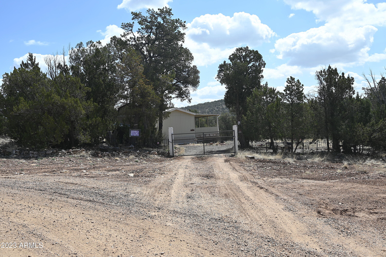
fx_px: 321
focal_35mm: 30
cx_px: 193
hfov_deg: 62.0
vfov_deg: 43.6
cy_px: 128
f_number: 7.1
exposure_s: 1/400
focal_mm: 30
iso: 100
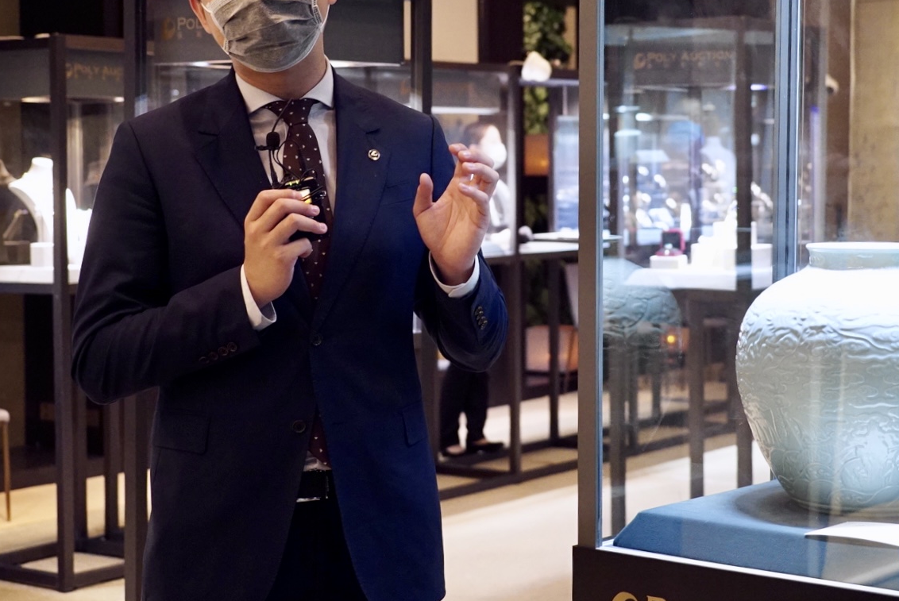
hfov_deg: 29.6
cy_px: 219
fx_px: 1700
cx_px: 524
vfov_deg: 20.0
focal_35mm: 68
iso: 5000
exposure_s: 1/160
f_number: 4.5
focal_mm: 49
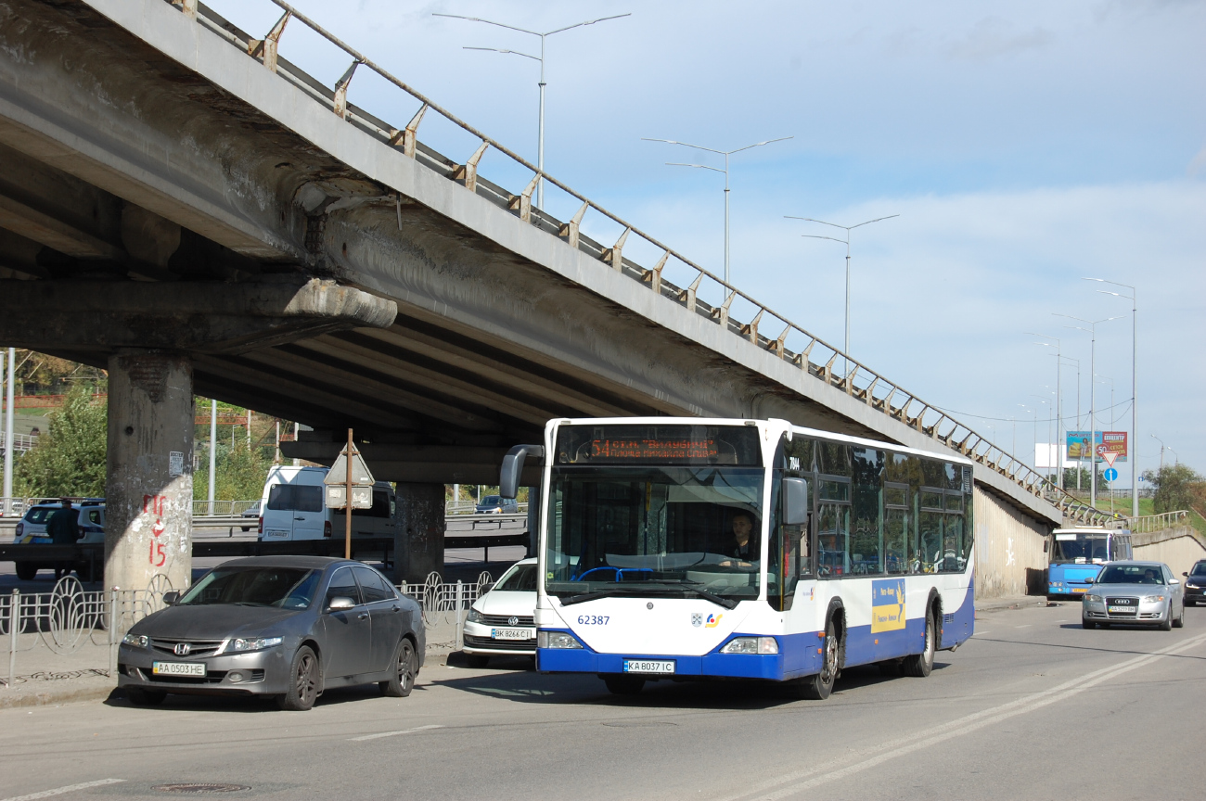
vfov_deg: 16.5
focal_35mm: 82
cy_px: 400
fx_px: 2761
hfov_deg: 24.6
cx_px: 603
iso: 200
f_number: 9
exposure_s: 1/320
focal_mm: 55
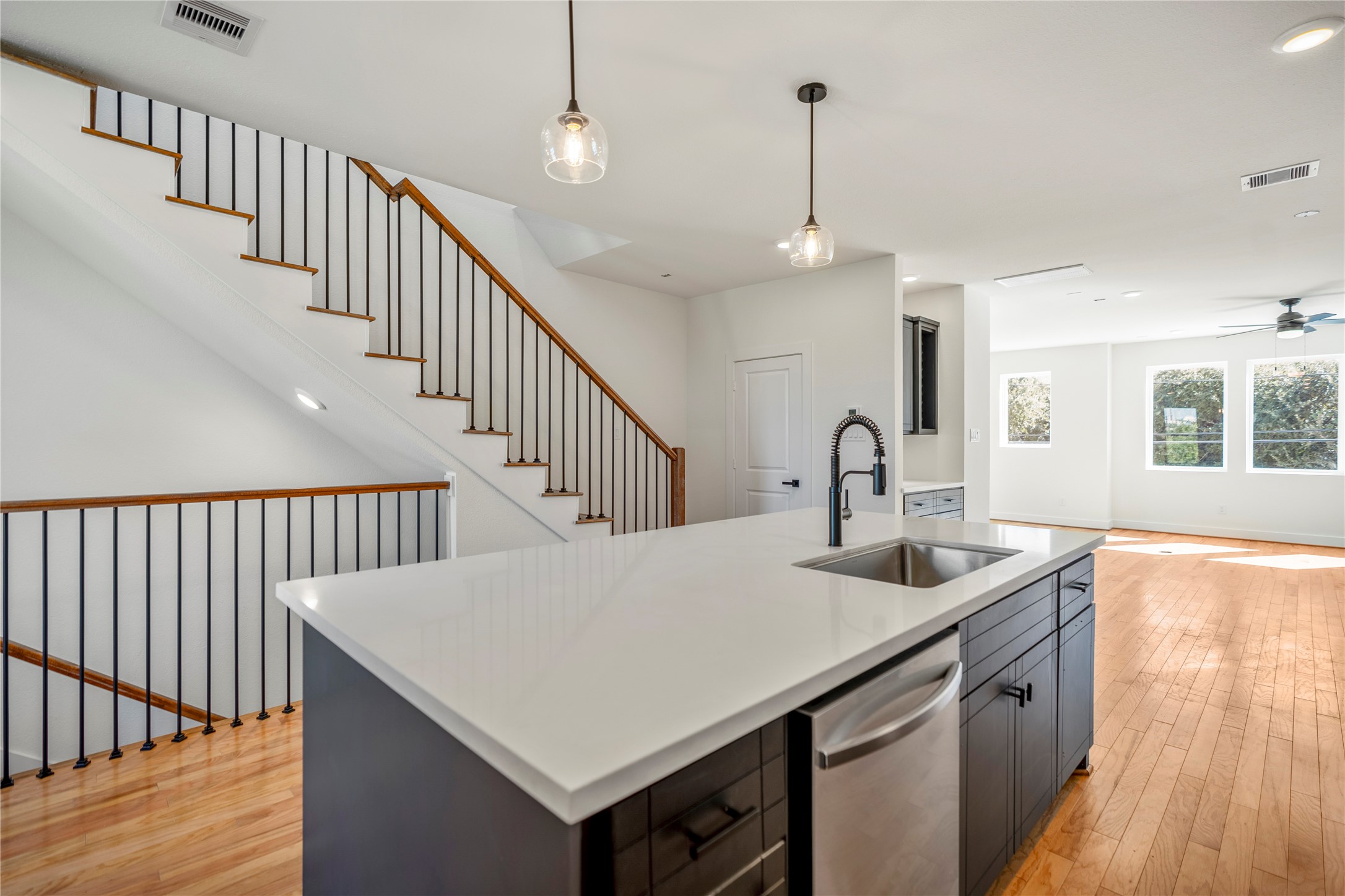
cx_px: 672
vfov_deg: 73.7
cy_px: 448
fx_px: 598
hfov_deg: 96.7
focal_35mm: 16
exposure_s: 1/320
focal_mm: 16
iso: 100
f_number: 2.8
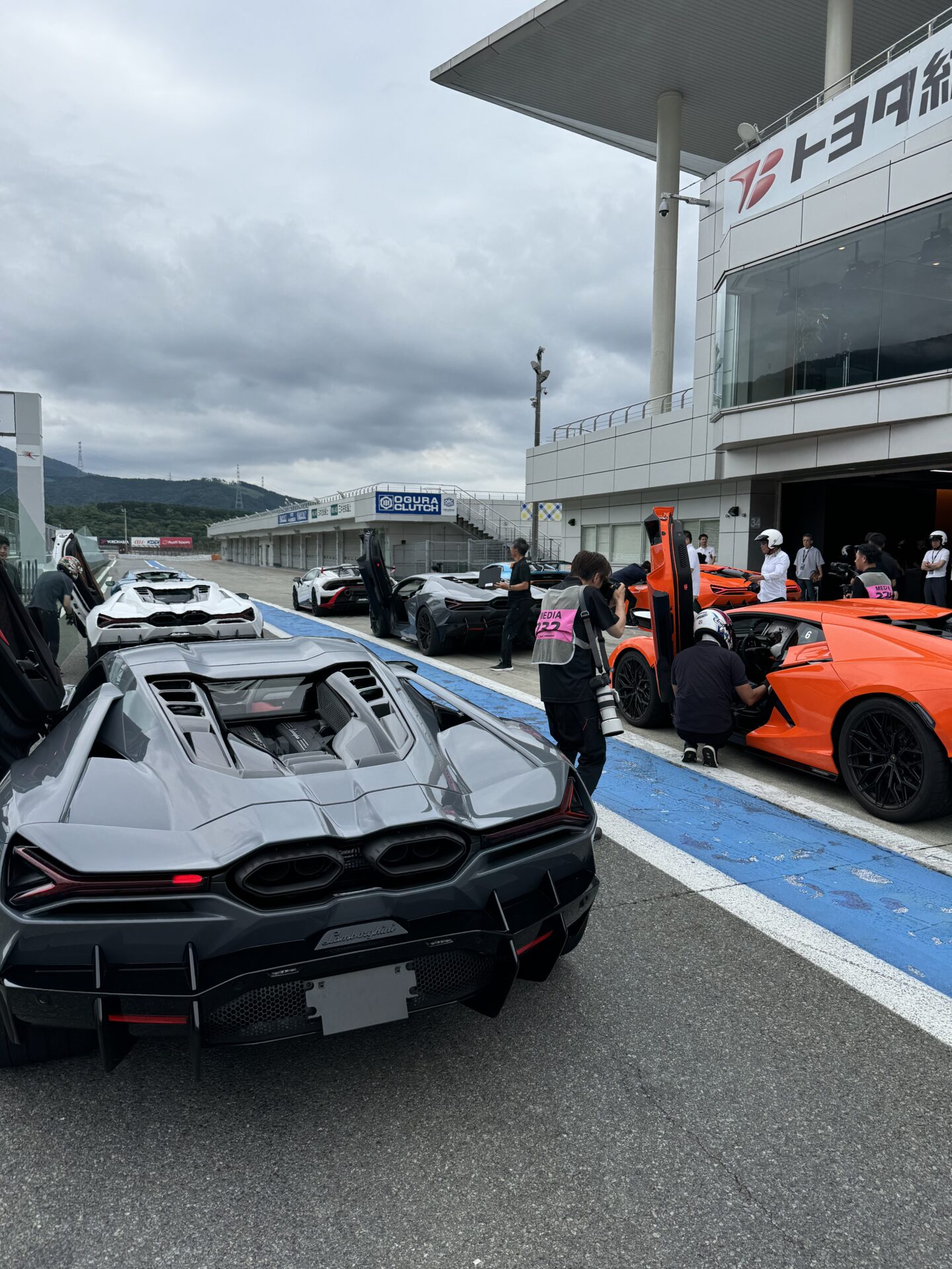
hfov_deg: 56.8
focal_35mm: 24
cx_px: 476
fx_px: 880
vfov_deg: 71.6
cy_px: 634
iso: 80
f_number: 1.78
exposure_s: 1/1818
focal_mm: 6.76
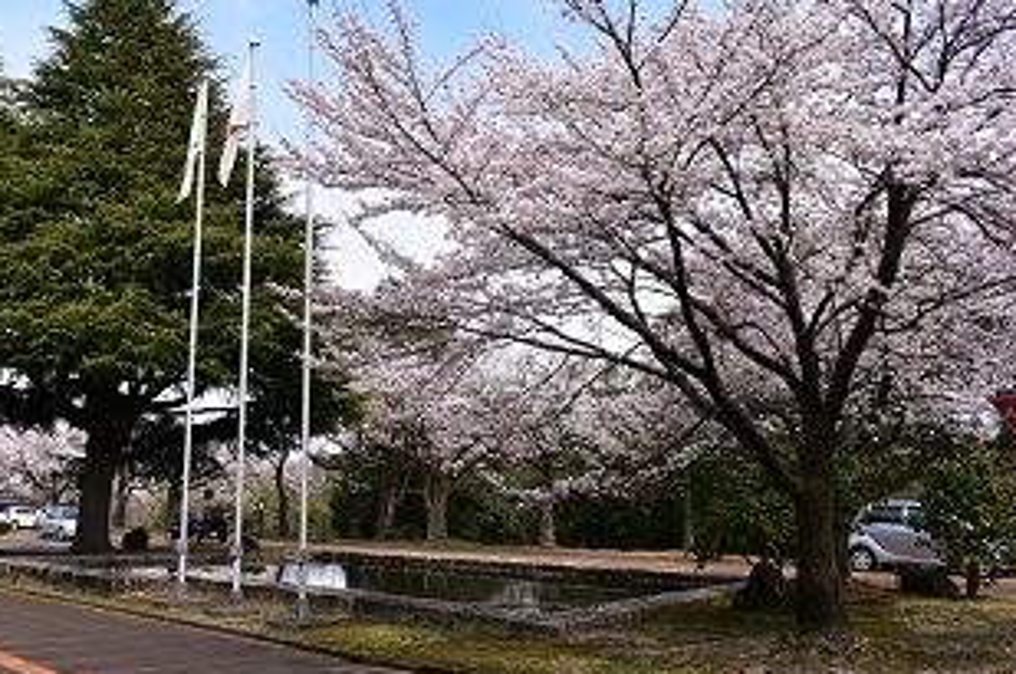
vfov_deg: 37.5
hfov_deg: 53.8
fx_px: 986
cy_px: 253
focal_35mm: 35
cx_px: 372
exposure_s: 1/500
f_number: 11
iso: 400
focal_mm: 18
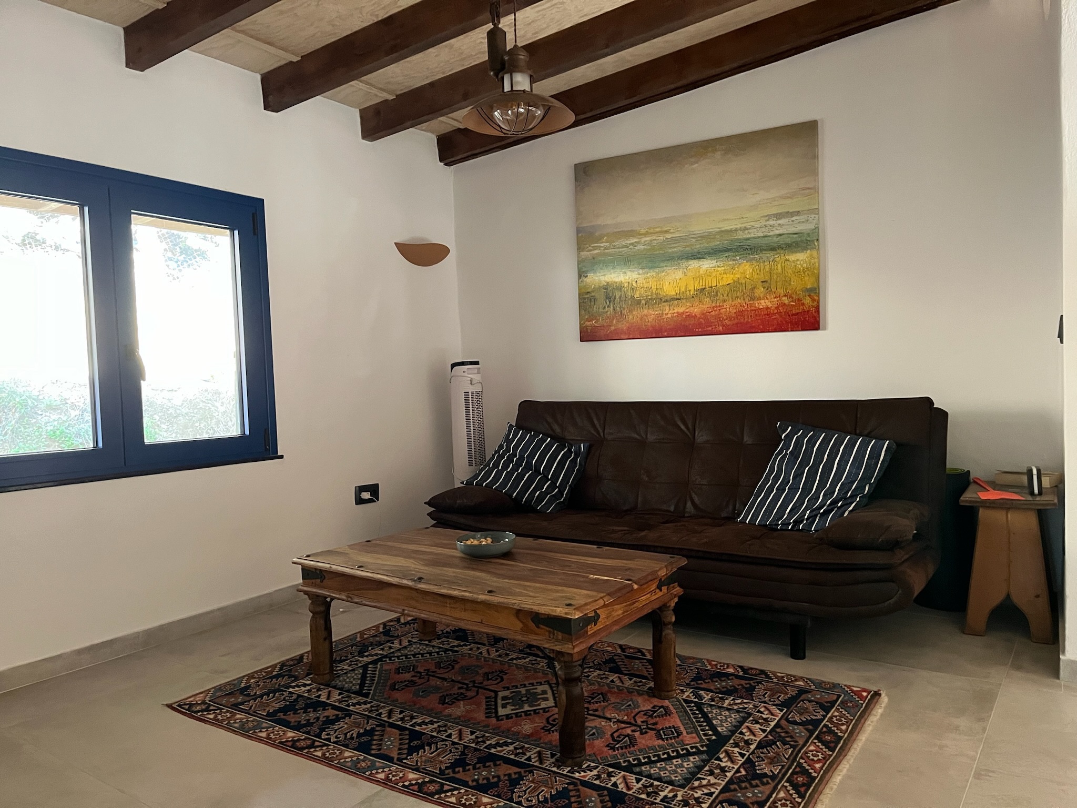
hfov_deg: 67.3
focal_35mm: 26
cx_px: 538
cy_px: 404
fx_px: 809
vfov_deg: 53.1
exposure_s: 1/38
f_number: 1.6
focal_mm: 5.1
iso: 640
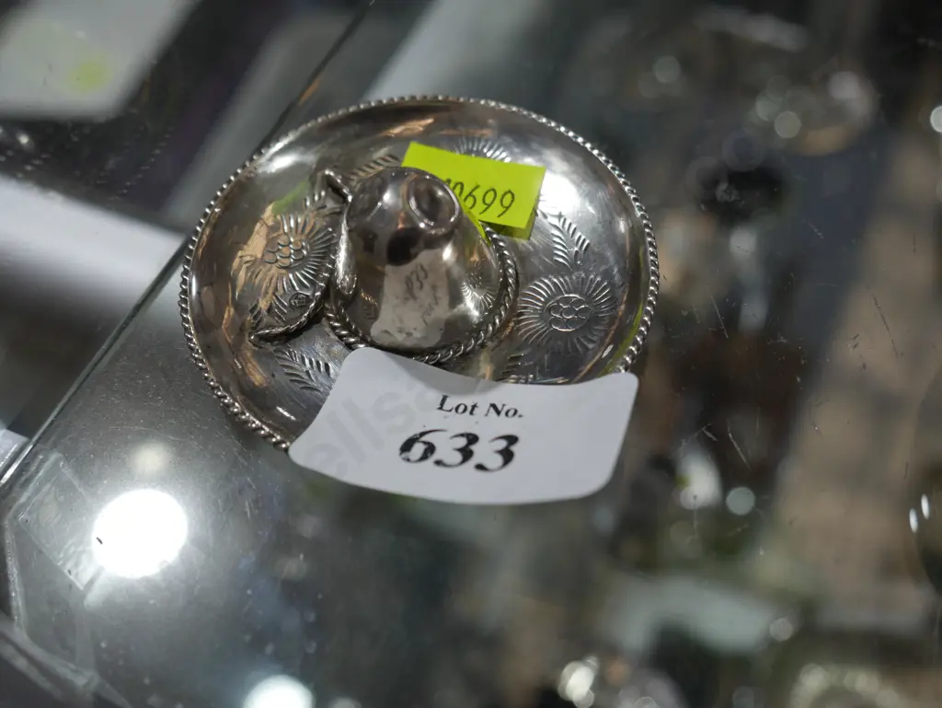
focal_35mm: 40
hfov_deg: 46.8
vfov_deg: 36.0
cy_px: 354
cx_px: 471
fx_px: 1089
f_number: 4.5
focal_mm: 20
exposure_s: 1/100
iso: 200
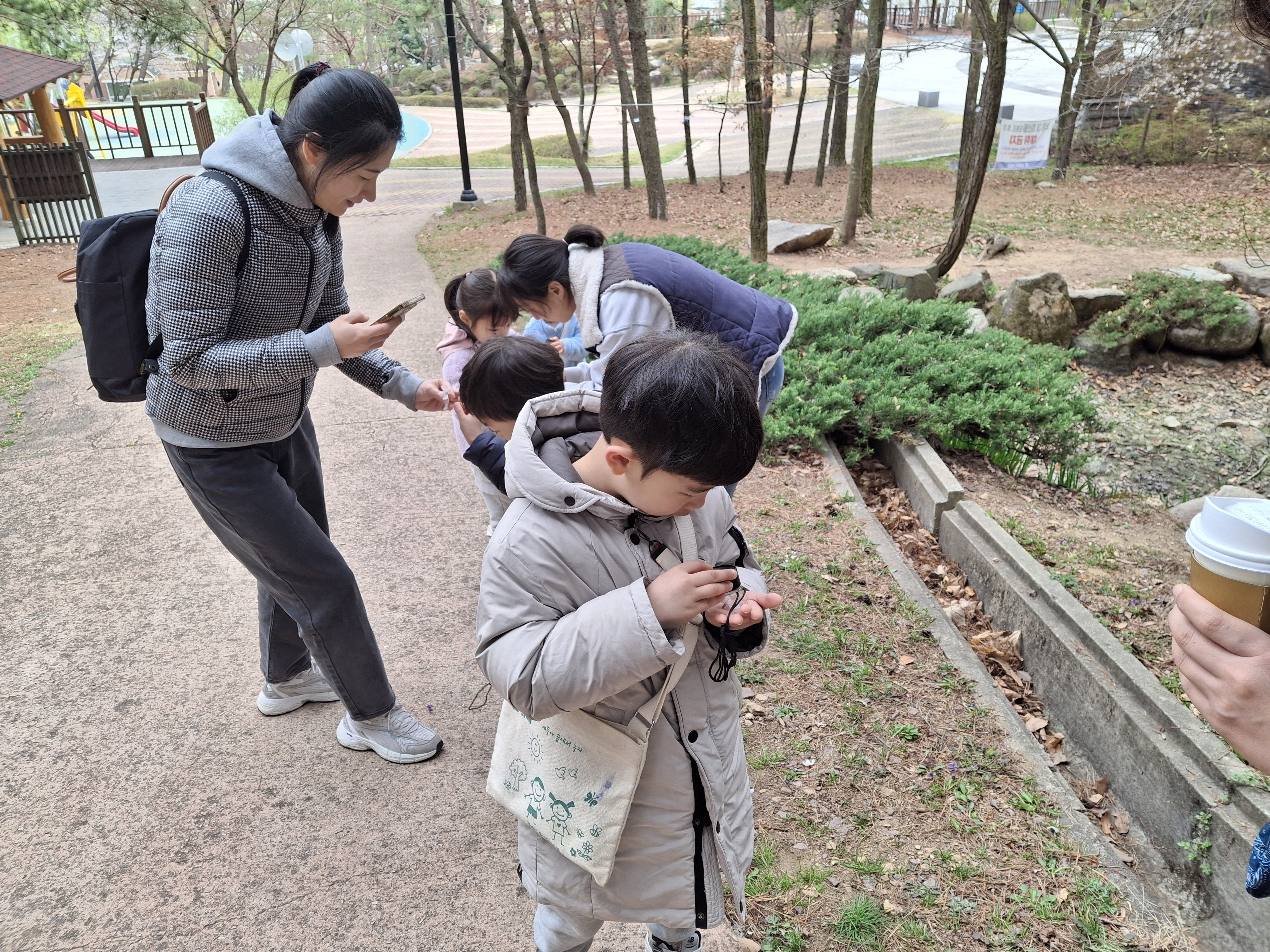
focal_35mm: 25
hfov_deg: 69.4
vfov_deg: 54.9
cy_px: 476
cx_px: 635
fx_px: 917
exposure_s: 1/129
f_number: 1.8
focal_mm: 4.69
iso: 25
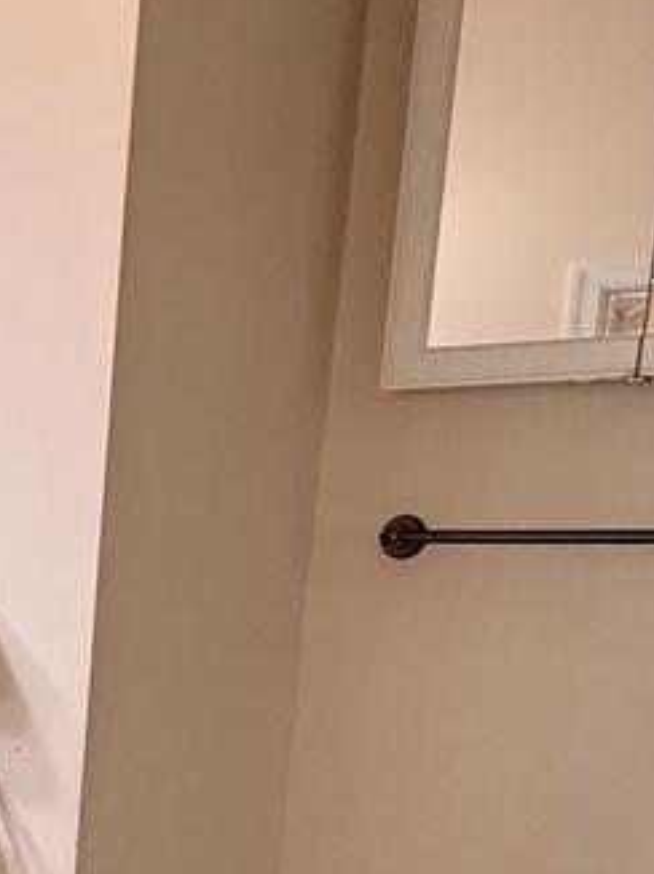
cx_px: -440
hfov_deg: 18.5
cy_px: 922
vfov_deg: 27.3
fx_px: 1665
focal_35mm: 66
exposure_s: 1/120
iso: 250
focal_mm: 2.22
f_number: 2.2
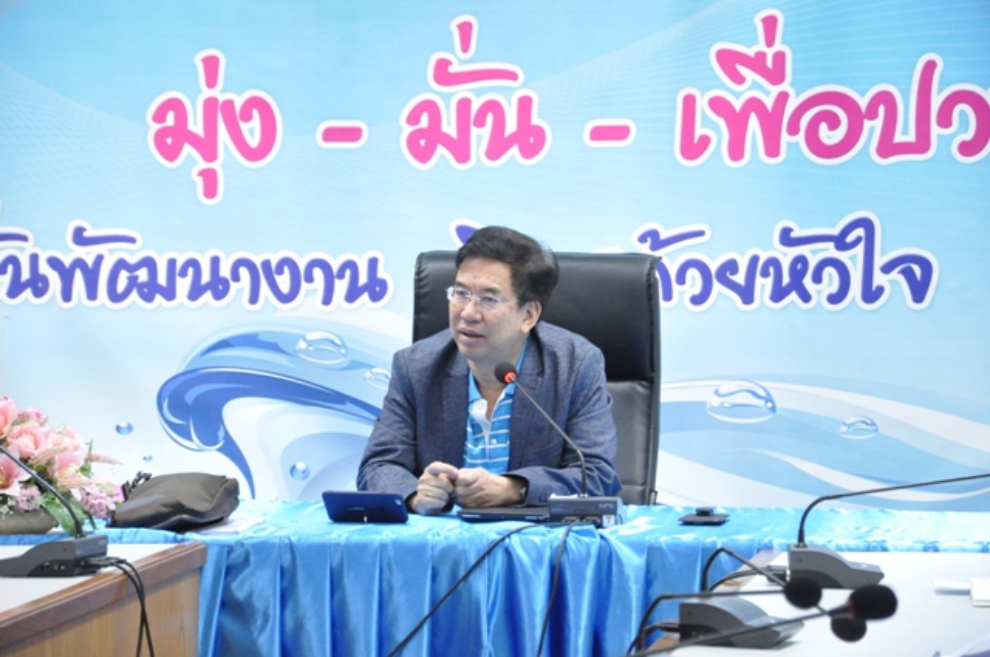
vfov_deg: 8.7
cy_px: 328
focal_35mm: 158
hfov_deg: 13.1
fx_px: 4326
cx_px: 495
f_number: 8
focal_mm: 105
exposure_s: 1/40
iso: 3200
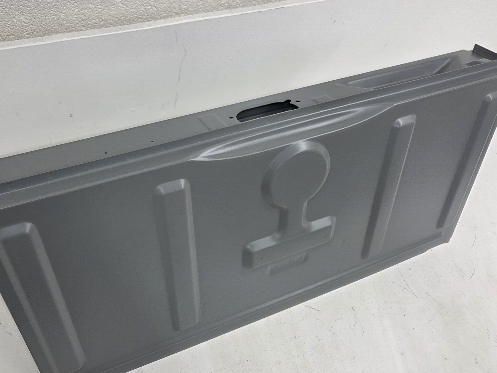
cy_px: 191
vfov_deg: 48.2
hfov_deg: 61.4
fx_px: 416
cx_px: 211
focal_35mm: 29
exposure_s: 1/120
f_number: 1.8
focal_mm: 5.4
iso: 80
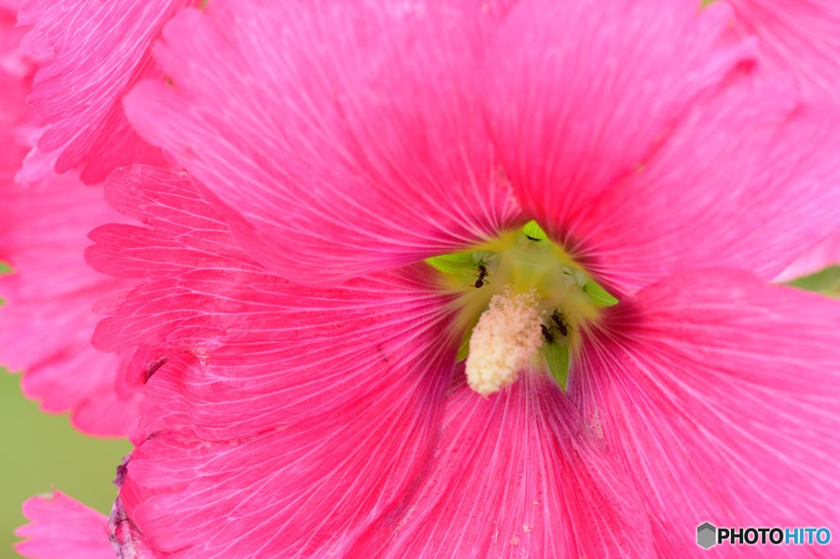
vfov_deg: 8.7
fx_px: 3674
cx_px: 420
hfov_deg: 13.0
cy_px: 280
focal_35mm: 158
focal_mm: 105
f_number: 8
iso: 100
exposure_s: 1/125
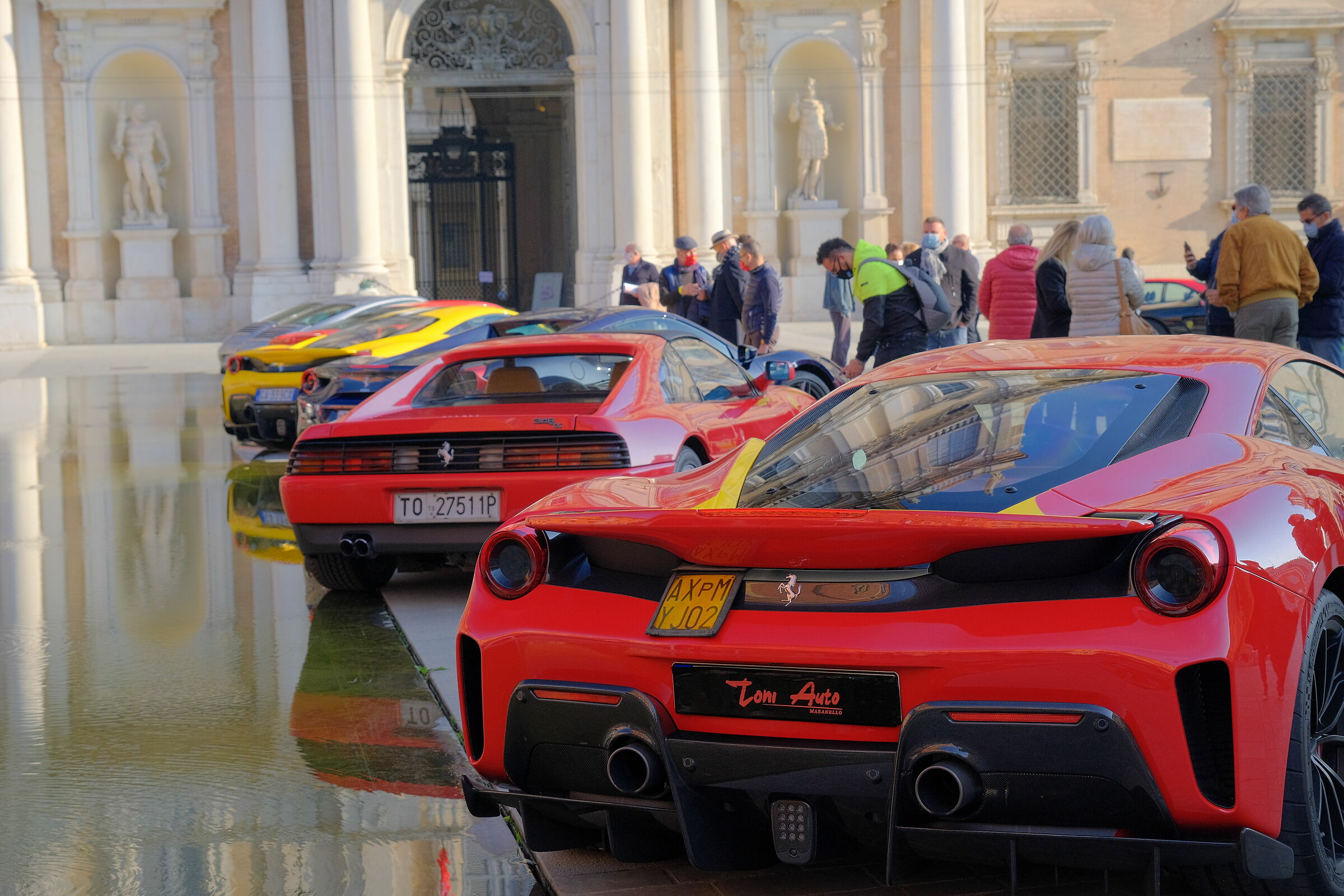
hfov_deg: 35.6
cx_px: 672
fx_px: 2091
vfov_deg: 24.2
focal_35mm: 56
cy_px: 448
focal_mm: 37.6
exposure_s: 1/280
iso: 640
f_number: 5.6
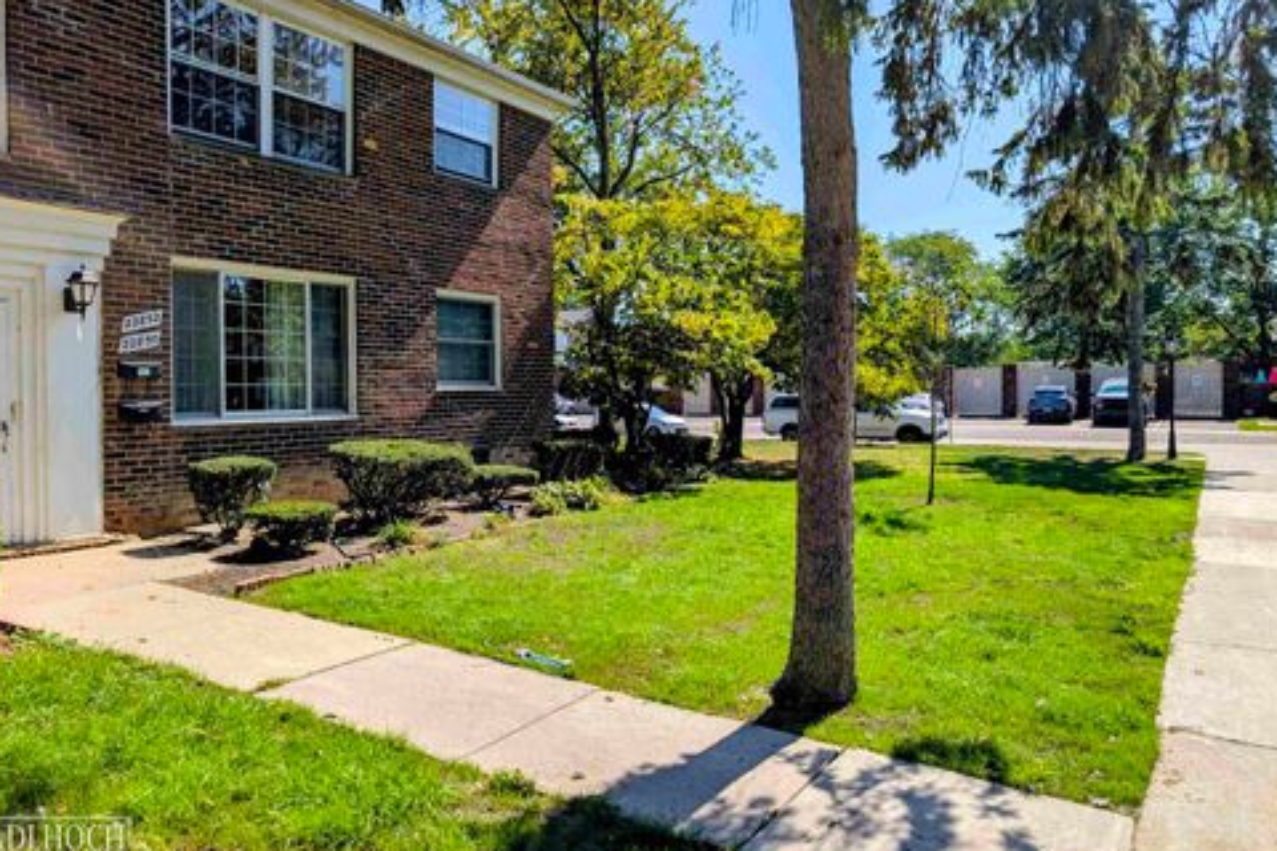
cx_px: 636
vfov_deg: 49.5
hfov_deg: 69.4
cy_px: 410
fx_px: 922
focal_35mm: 26
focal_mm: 6.9
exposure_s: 1/1603
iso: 20
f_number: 1.68
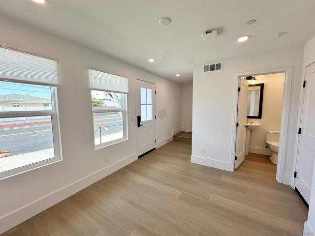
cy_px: 118
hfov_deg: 102.1
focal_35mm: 14
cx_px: 158
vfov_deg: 85.7
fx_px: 127
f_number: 2.2
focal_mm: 2.22
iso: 40
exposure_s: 1/160
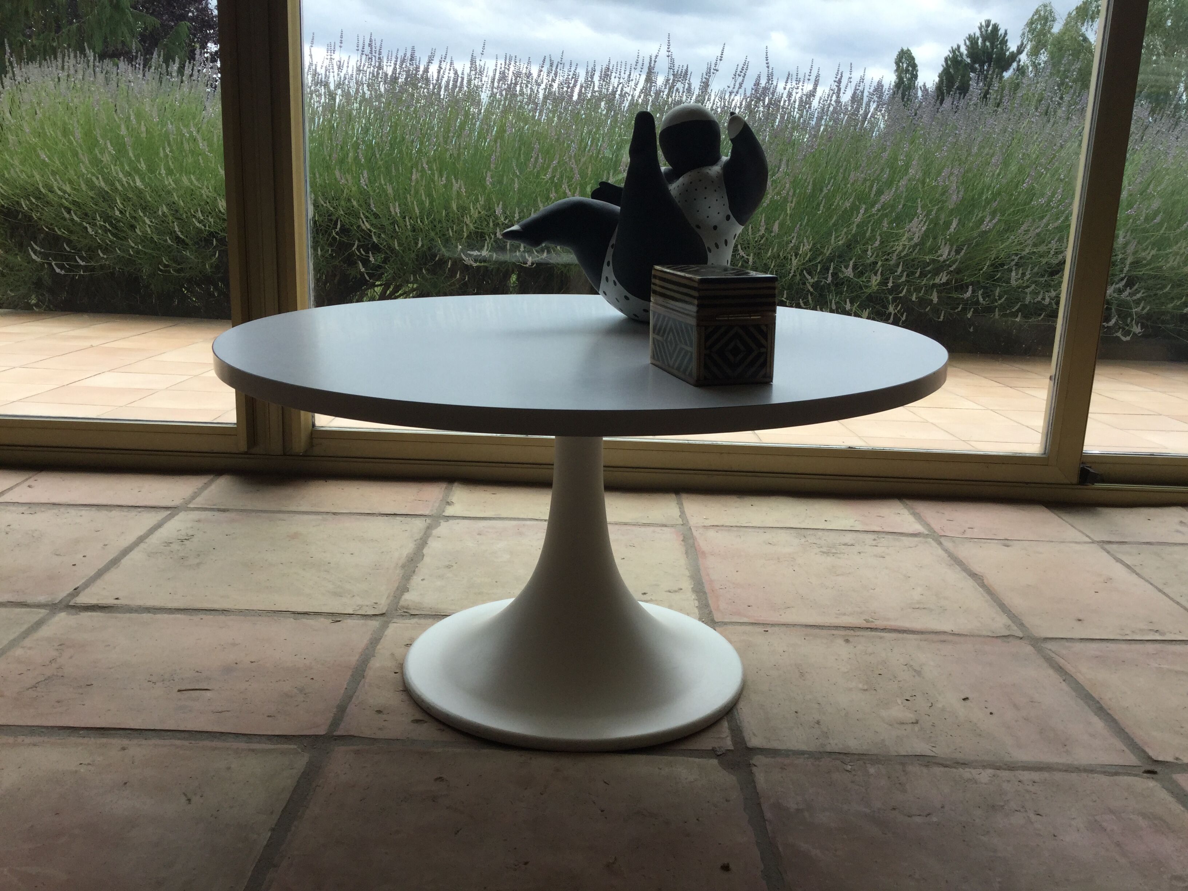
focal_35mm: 31
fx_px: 1064
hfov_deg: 58.4
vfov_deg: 45.4
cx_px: 594
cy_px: 446
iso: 25
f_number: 2.4
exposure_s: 1/691
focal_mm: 3.3
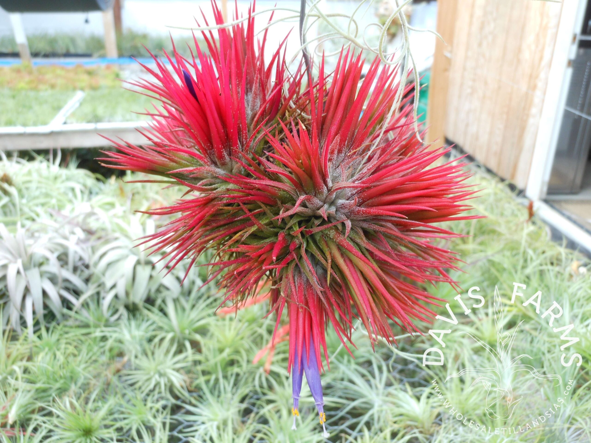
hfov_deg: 55.4
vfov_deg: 42.9
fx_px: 563
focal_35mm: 33
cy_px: 222
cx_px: 296
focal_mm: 5.9
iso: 80
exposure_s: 1/60
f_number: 4
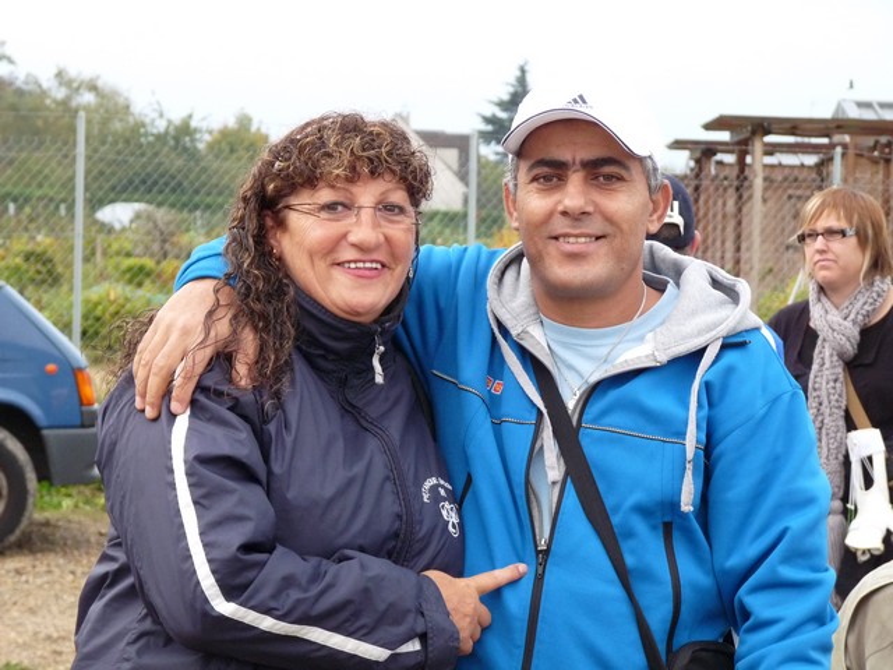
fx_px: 3766
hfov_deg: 13.5
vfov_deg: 10.2
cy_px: 335
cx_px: 446
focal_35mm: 146
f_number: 3.7
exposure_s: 1/320
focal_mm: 26
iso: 400
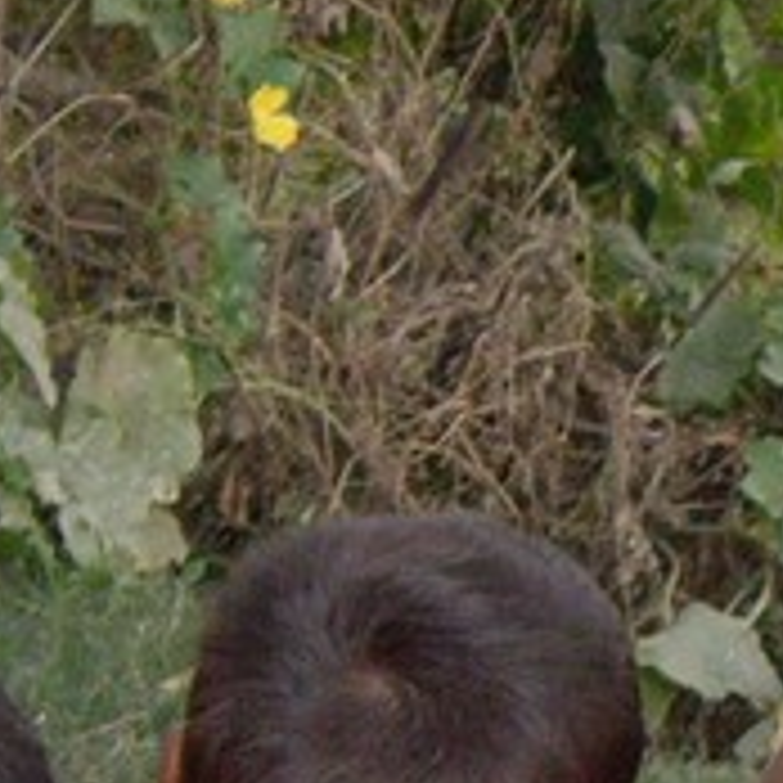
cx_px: 976
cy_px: 518
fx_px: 5067
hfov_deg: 8.7
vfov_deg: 8.8
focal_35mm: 198
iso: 200
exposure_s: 1/40
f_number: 2.7
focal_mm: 6.2
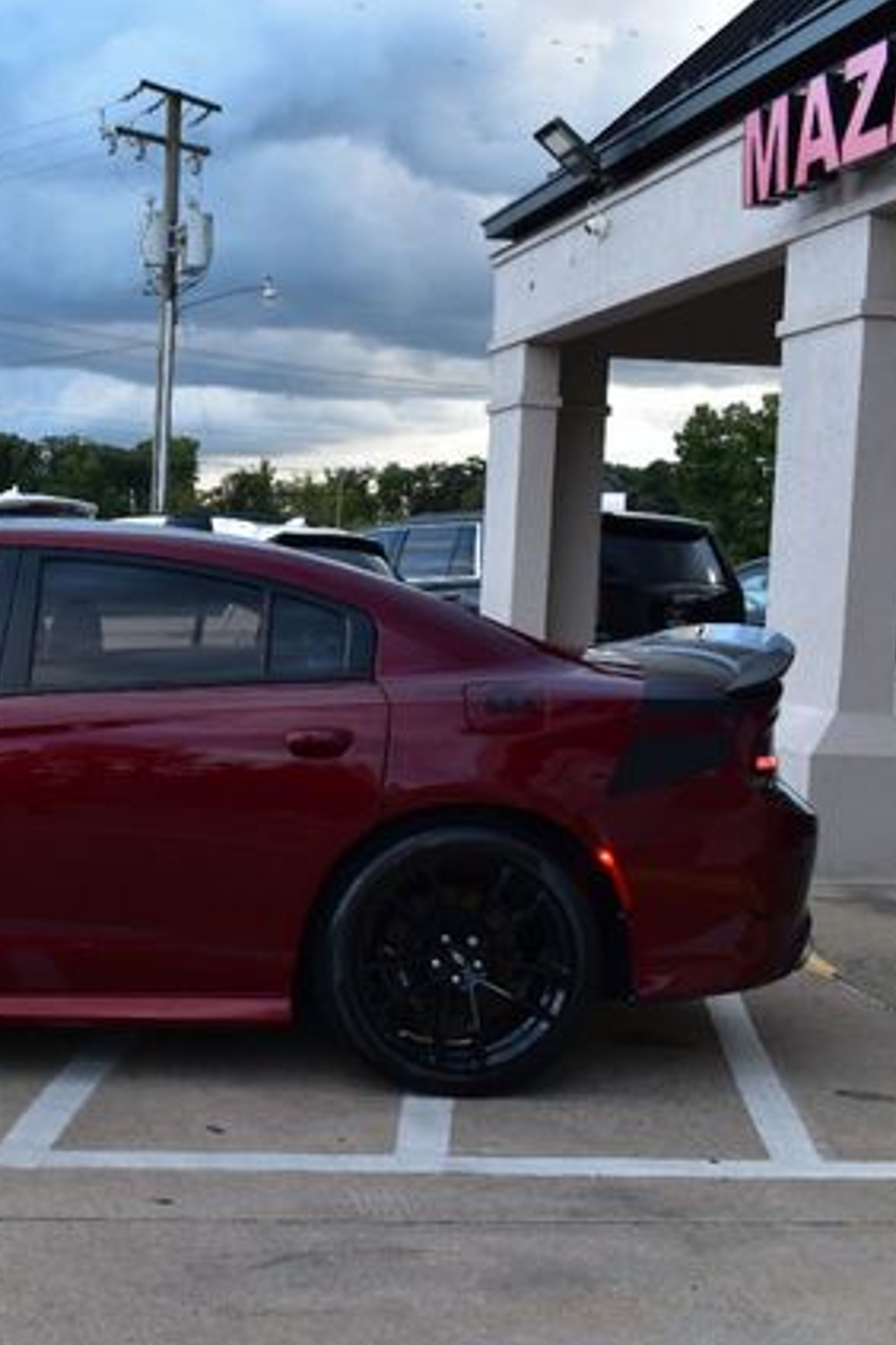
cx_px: -48
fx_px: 1867
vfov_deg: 39.6
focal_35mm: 50
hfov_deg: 25.4
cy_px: 672
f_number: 8
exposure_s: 1/80
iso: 400
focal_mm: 22
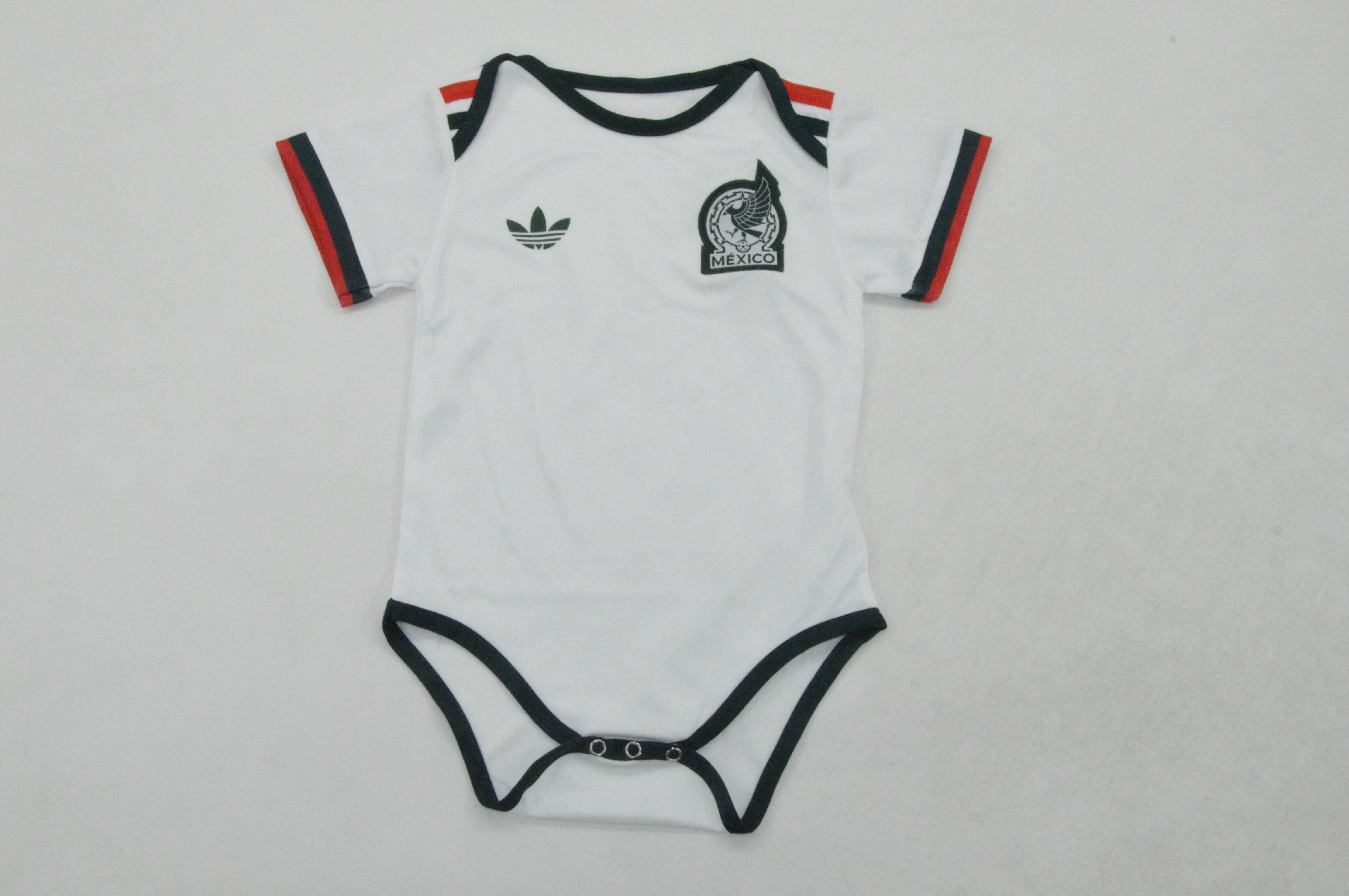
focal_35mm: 48
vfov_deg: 28.0
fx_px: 1797
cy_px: 448
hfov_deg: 41.1
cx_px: 674
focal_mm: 32
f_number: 29
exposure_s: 1/200
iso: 6400
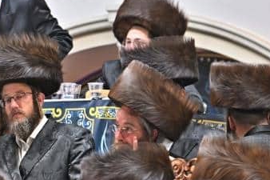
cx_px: -6
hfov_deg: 4.5
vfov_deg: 3.0
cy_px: 160
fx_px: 3411
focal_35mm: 455
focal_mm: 150
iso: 640
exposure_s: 1/500
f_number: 2.8
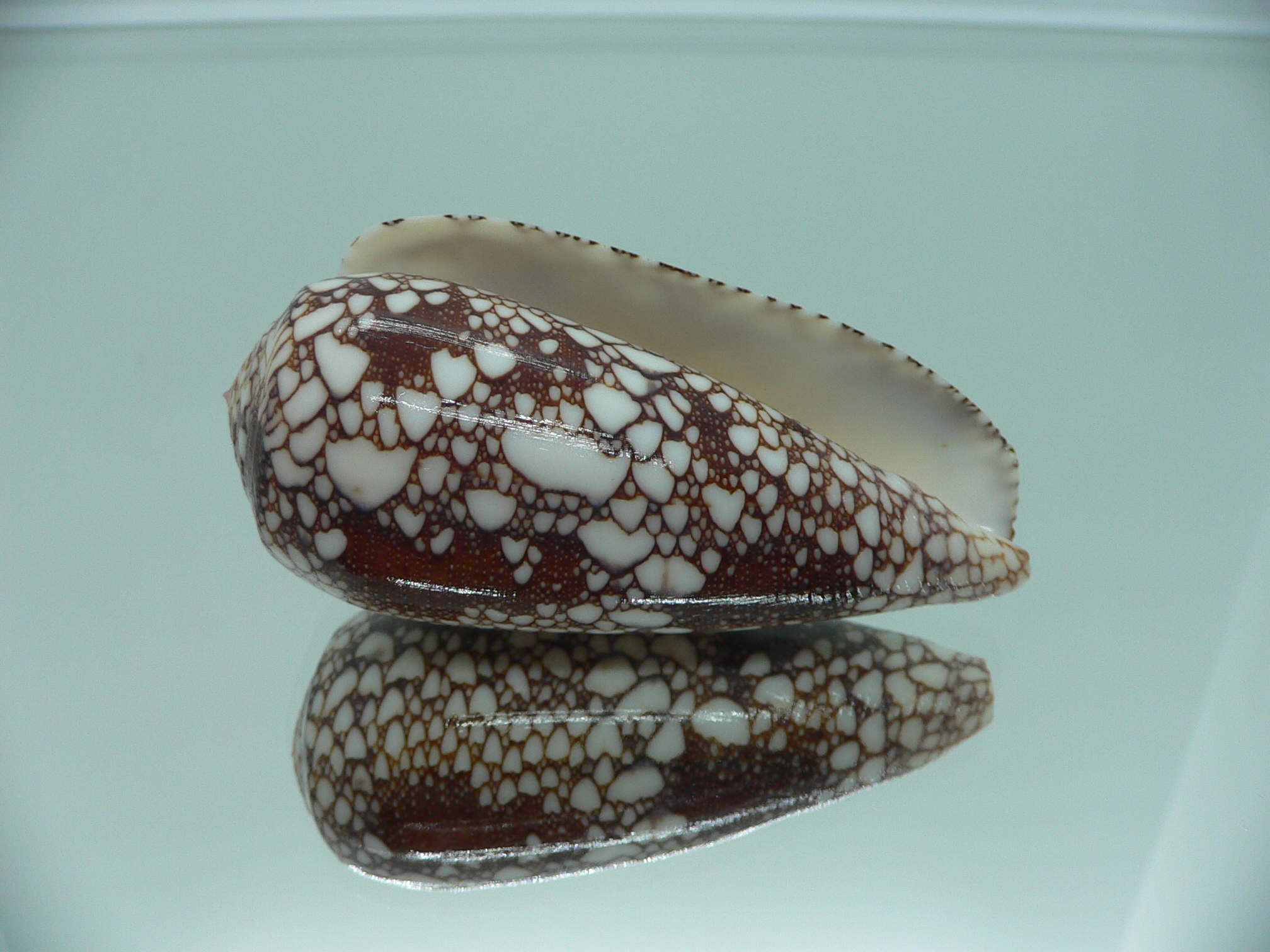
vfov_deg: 40.7
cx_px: 635
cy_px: 476
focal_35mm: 35
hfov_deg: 52.6
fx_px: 1284
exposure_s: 1/60
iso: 80
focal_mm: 4.6
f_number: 2.8
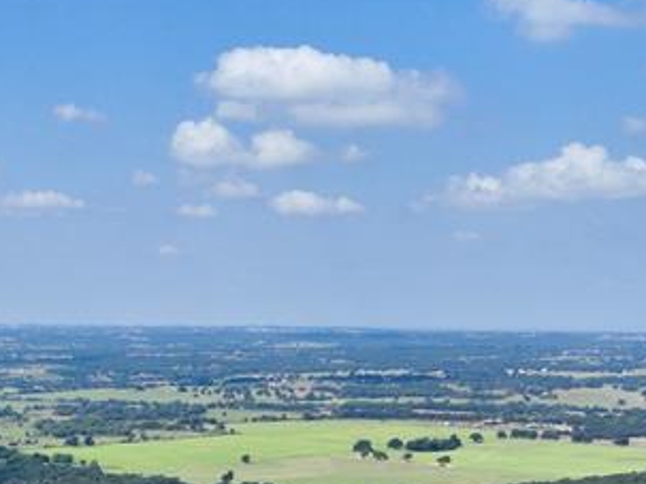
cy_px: 752
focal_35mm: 81
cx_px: 58
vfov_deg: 16.4
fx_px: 1511
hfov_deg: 23.5
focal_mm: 12.29
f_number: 2.8
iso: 100
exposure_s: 1/1600
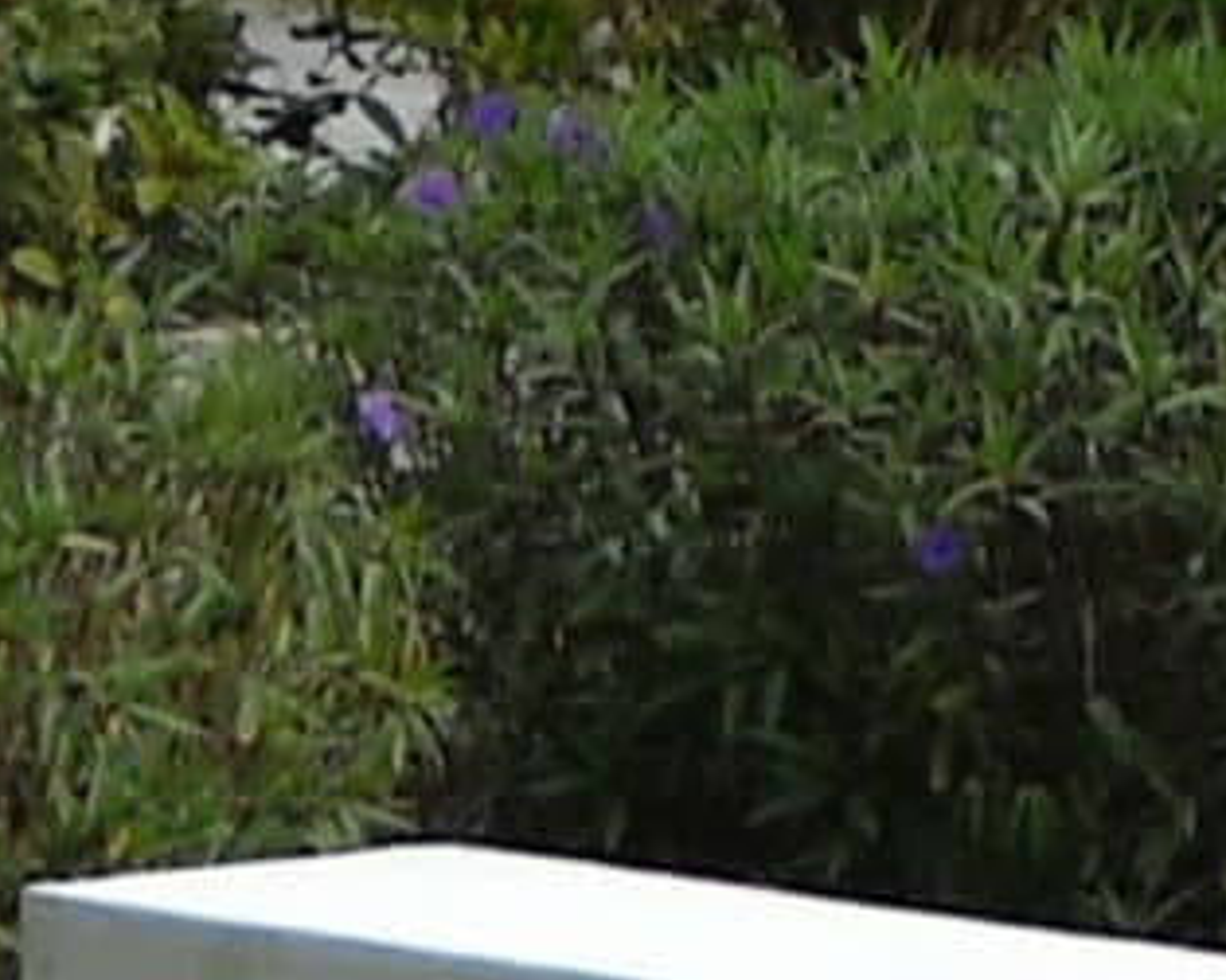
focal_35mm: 326
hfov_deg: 5.9
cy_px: -1515
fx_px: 11825
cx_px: 1952
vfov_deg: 4.6
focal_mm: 6.72
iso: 64
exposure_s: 1/228
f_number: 3.1
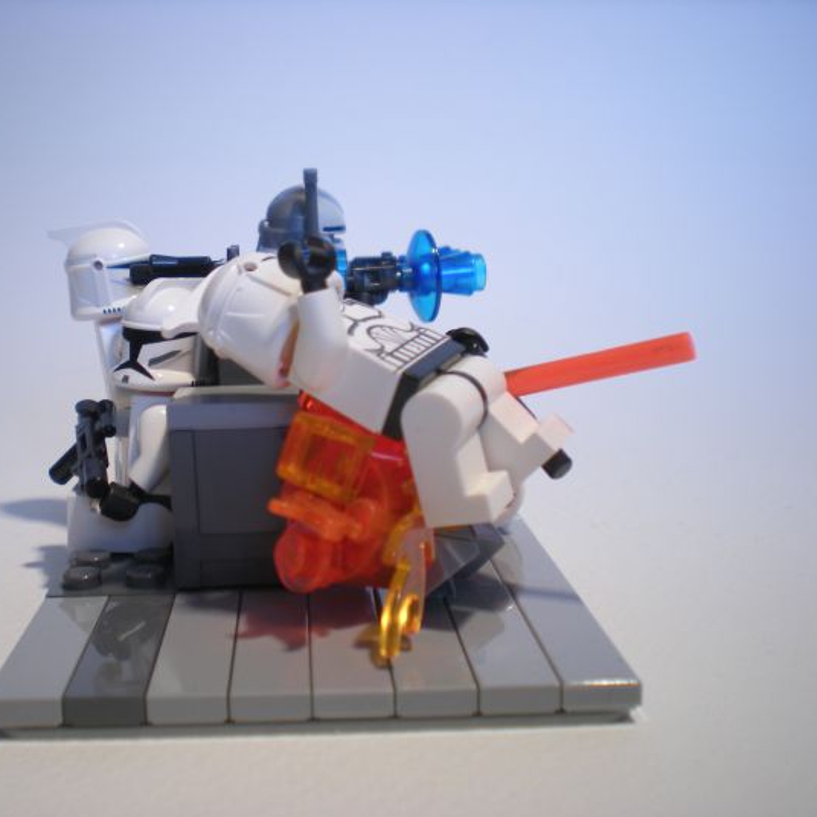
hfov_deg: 37.2
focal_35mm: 45
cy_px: 408
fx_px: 1202
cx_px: 284
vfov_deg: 37.6
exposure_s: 1/52
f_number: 3.1
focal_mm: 6.3
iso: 66
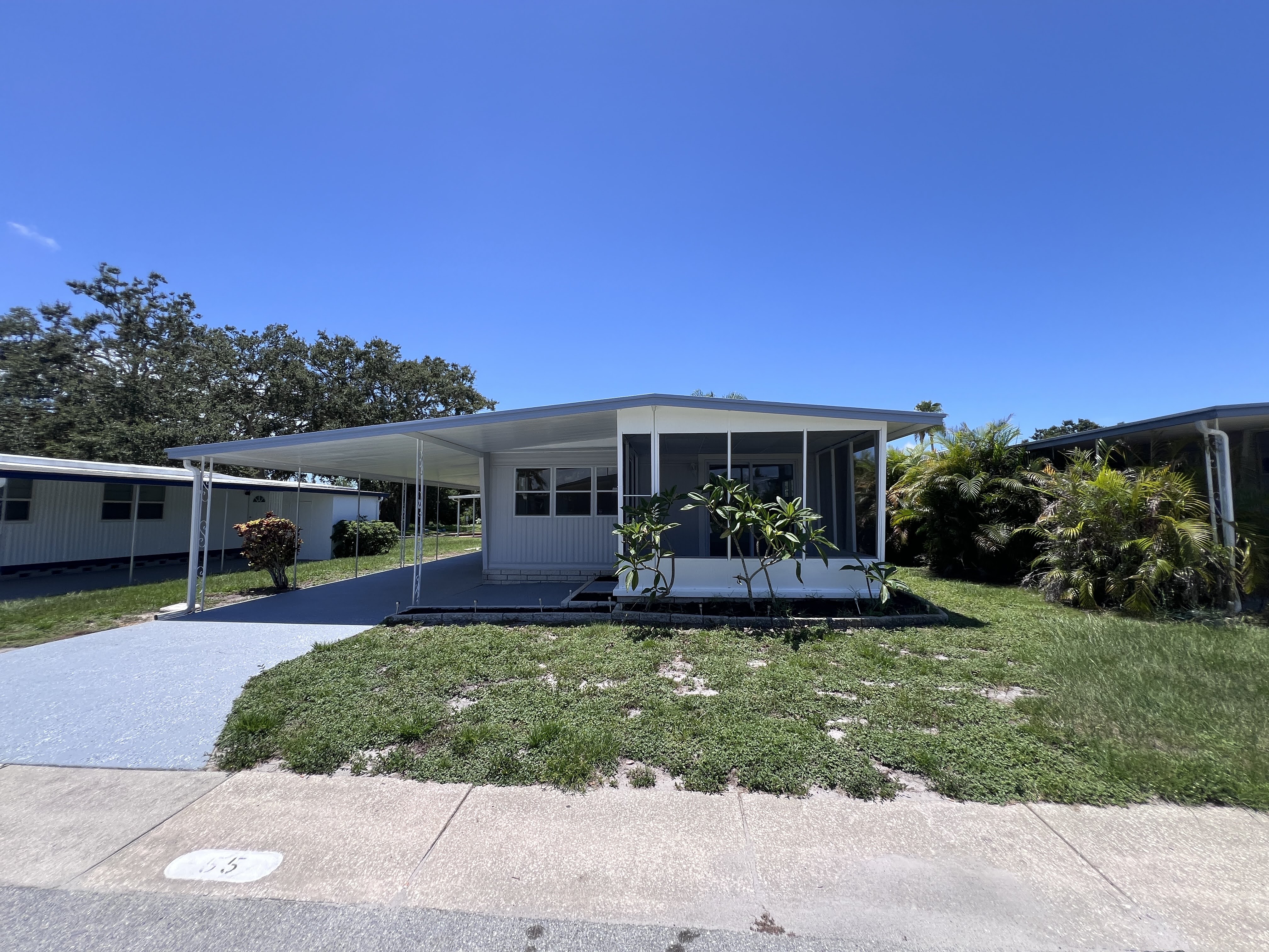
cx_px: 634
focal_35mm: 13
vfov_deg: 89.9
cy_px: 476
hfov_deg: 106.2
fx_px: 477
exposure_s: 1/1085
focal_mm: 1.57
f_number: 1.8
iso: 32
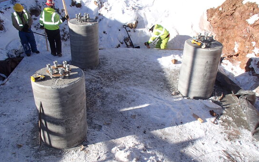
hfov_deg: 56.7
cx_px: 121
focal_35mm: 34
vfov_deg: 37.2
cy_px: 95
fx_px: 240
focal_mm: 5
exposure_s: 1/640
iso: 100
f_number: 3.9
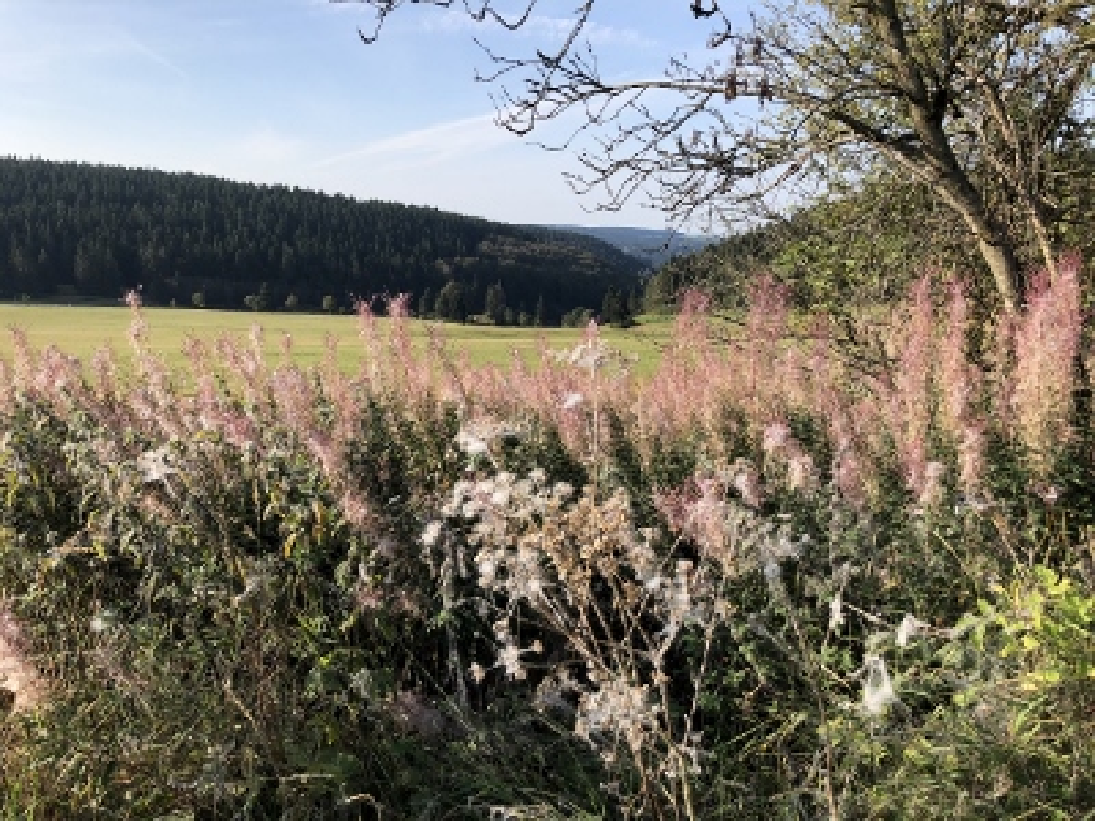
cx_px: 548
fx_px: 886
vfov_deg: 49.7
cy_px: 410
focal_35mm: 28
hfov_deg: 63.4
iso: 20
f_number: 1.8
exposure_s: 1/1548
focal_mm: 3.99
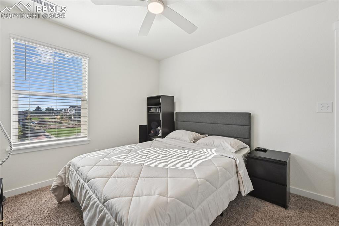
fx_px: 141
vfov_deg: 77.3
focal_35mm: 15
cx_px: 170
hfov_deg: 100.4
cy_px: 113
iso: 800
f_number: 11
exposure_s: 1/80
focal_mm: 15
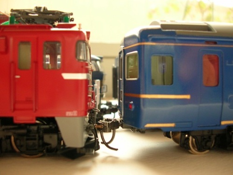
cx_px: 116
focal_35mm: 35
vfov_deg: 40.7
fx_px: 236
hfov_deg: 52.6
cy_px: 88
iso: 104
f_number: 2.8
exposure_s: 1/5.5
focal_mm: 5.8
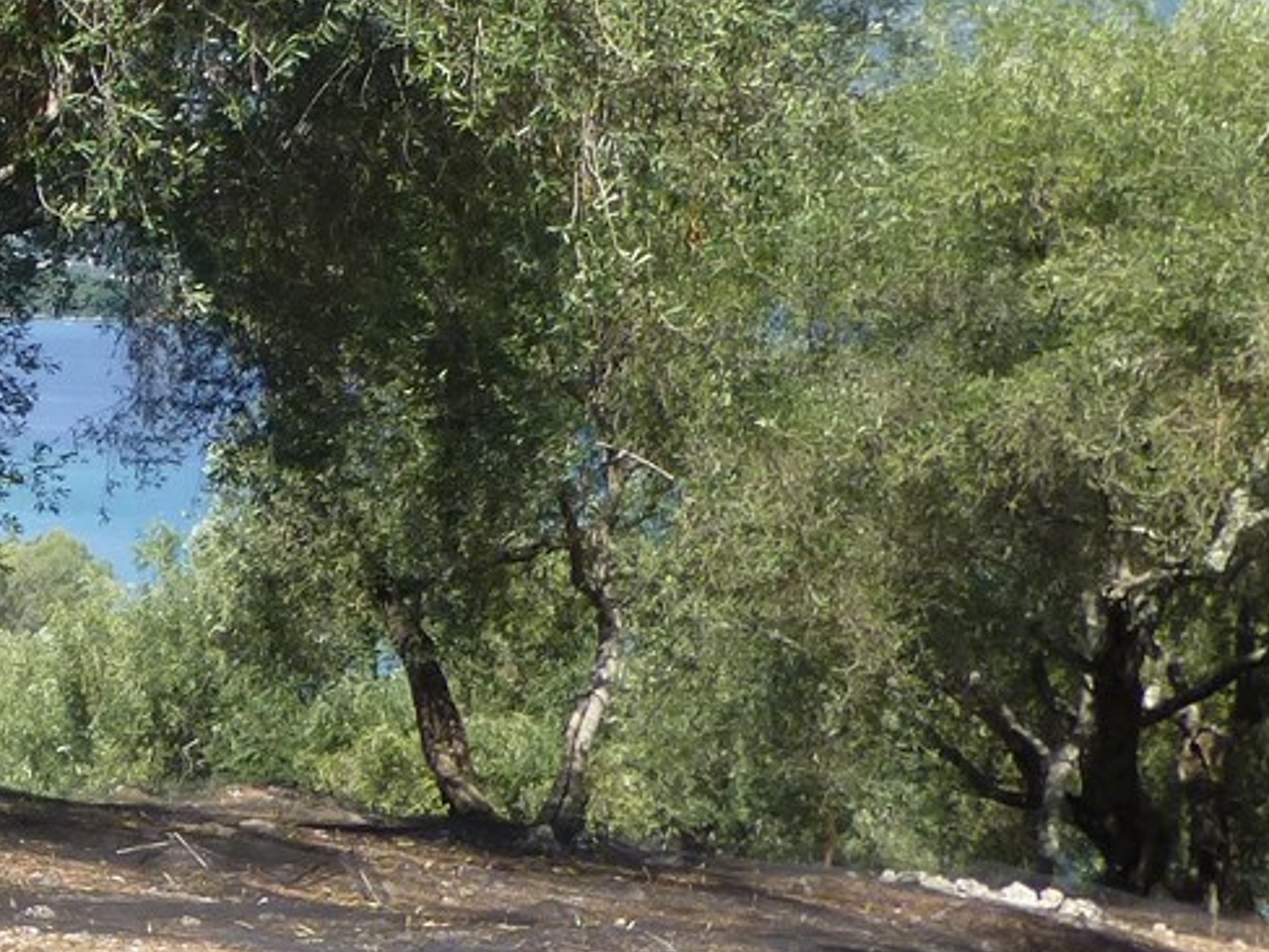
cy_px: 364
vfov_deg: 18.0
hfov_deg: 20.2
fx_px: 3006
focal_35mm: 82
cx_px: -676
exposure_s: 1/500
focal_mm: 4.4
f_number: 4
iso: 100
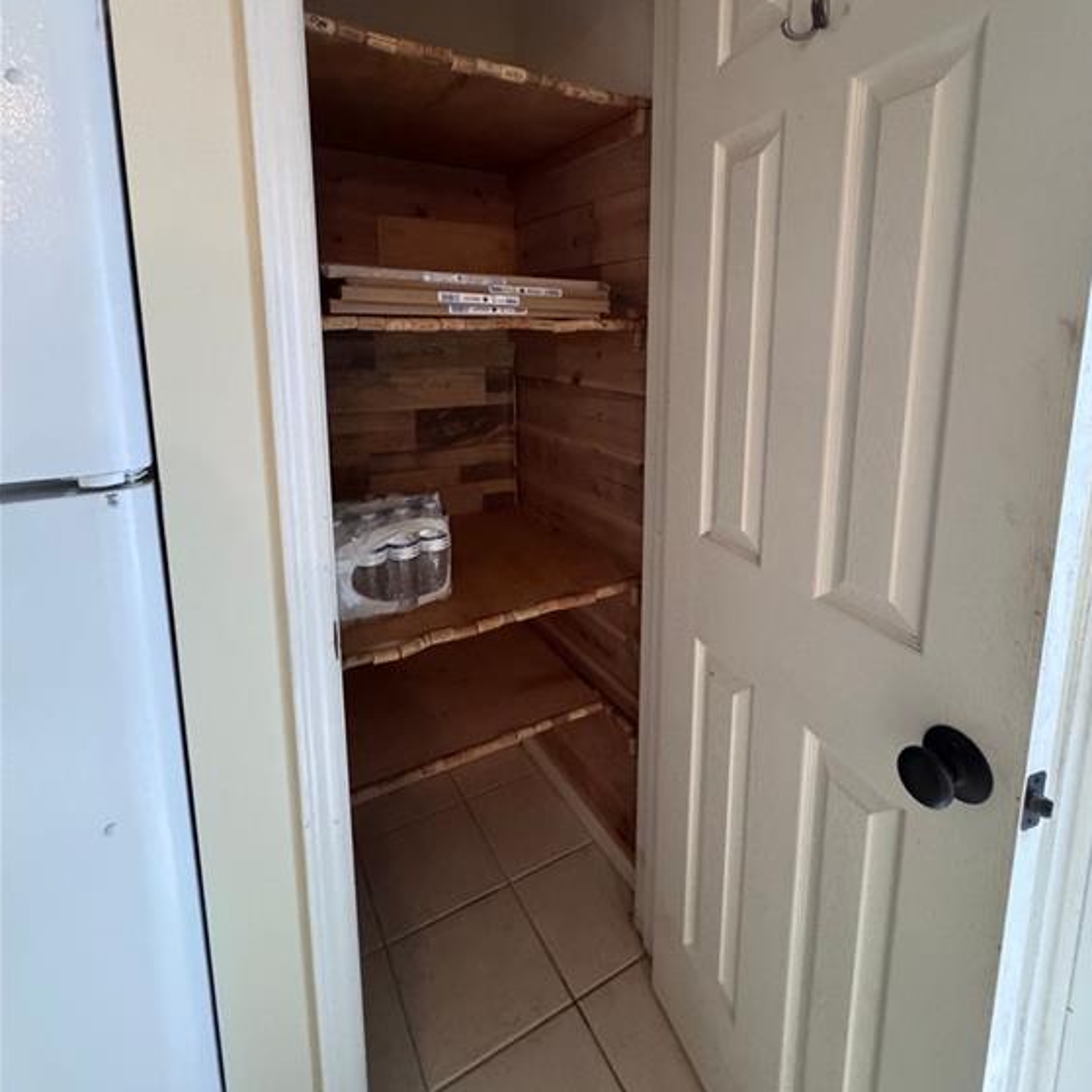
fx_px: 607
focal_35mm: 17
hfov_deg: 83.9
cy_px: 422
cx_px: 561
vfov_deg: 82.7
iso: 1000
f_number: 2.2
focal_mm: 2.22
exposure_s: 1/40
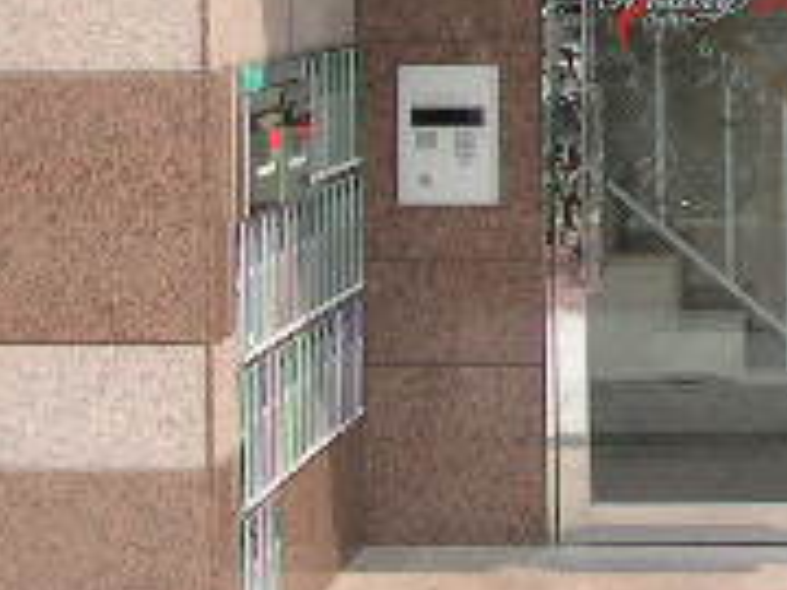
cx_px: 997
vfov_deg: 8.7
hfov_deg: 11.5
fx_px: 3797
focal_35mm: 167
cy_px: -227
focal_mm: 10.1
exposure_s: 1/592
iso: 100
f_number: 3.1
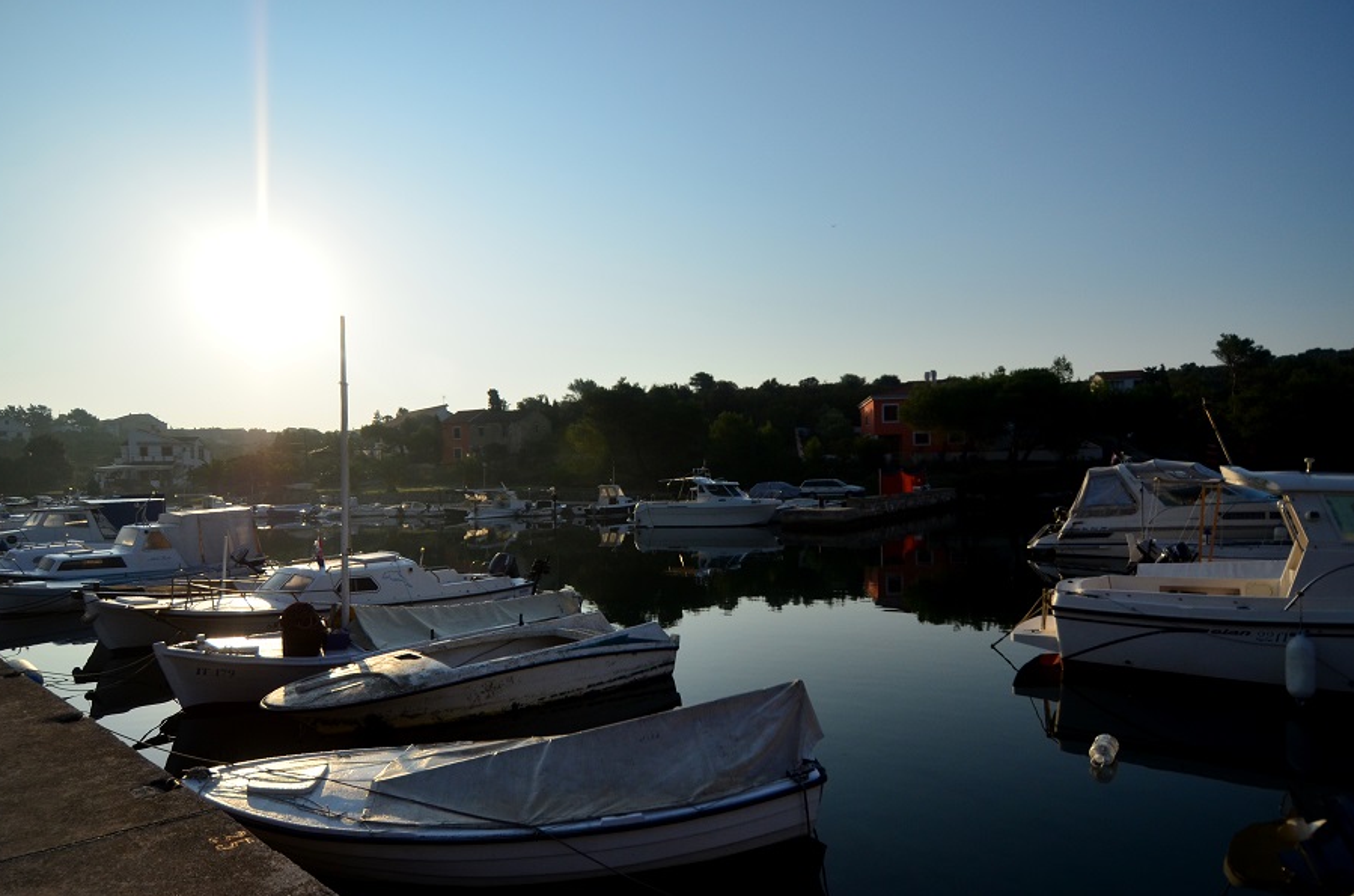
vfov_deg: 61.6
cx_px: 683
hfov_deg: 84.1
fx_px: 750
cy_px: 472
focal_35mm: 20
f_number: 4
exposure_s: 1/8000
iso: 320
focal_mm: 12
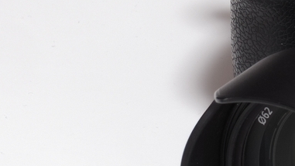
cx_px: 458
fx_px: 3519
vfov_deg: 2.7
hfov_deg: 4.8
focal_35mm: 450
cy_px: 72
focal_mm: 28.4
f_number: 6.3
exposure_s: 1/1.25
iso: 100
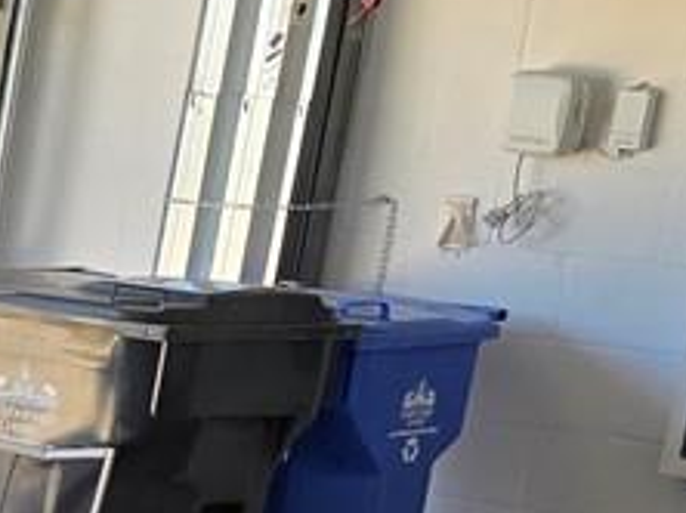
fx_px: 3286
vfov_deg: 8.6
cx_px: -1221
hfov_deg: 9.7
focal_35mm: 166
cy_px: 865
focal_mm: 6.3
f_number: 1.7
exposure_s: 1/359
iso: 40
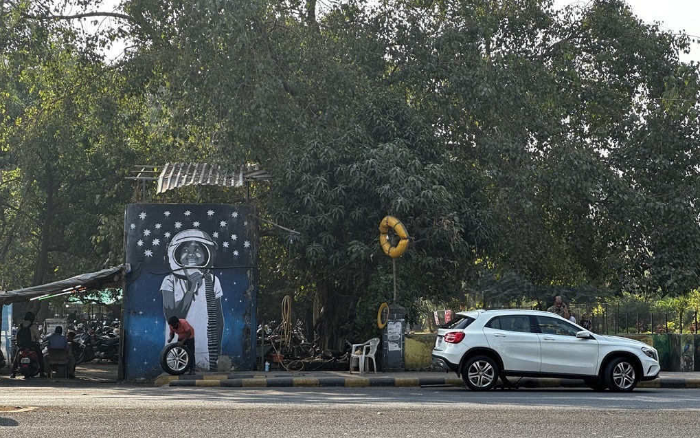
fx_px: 1564
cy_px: 263
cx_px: 350
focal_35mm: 82
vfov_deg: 15.9
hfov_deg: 25.2
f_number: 2.8
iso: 32
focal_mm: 9
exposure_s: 1/233
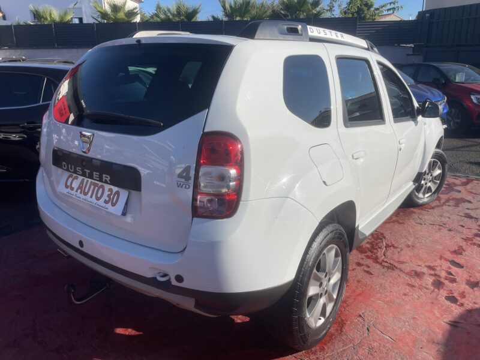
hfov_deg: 67.3
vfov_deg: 53.1
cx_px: 240
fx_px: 361
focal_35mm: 26
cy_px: 180
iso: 32
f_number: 1.6
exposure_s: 1/4292
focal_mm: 4.2
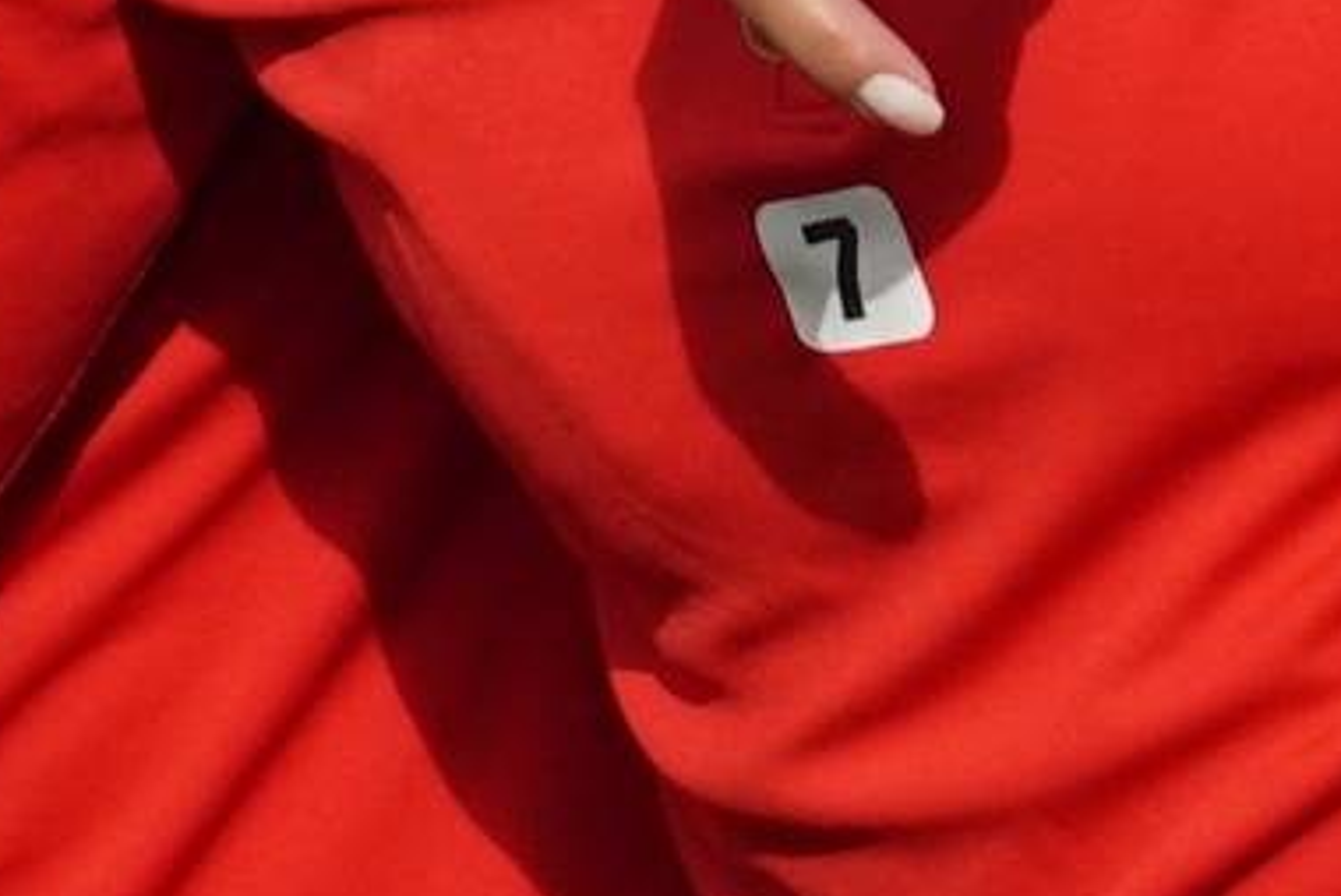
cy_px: -1108
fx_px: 98897
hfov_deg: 0.8
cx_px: 681
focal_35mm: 2653
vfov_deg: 0.5
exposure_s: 1/2000
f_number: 6.3
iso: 640
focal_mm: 350
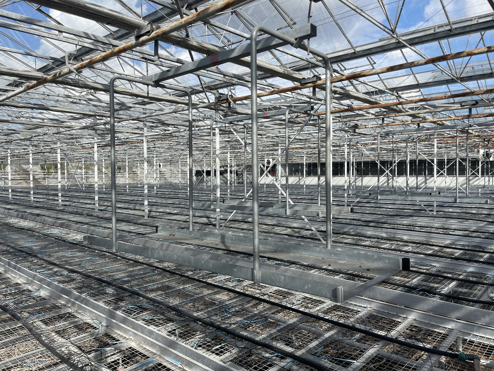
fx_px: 357
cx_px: 247
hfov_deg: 69.4
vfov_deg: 54.9
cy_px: 186
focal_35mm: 25
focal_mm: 5.1
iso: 32
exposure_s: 1/2717
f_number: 1.6
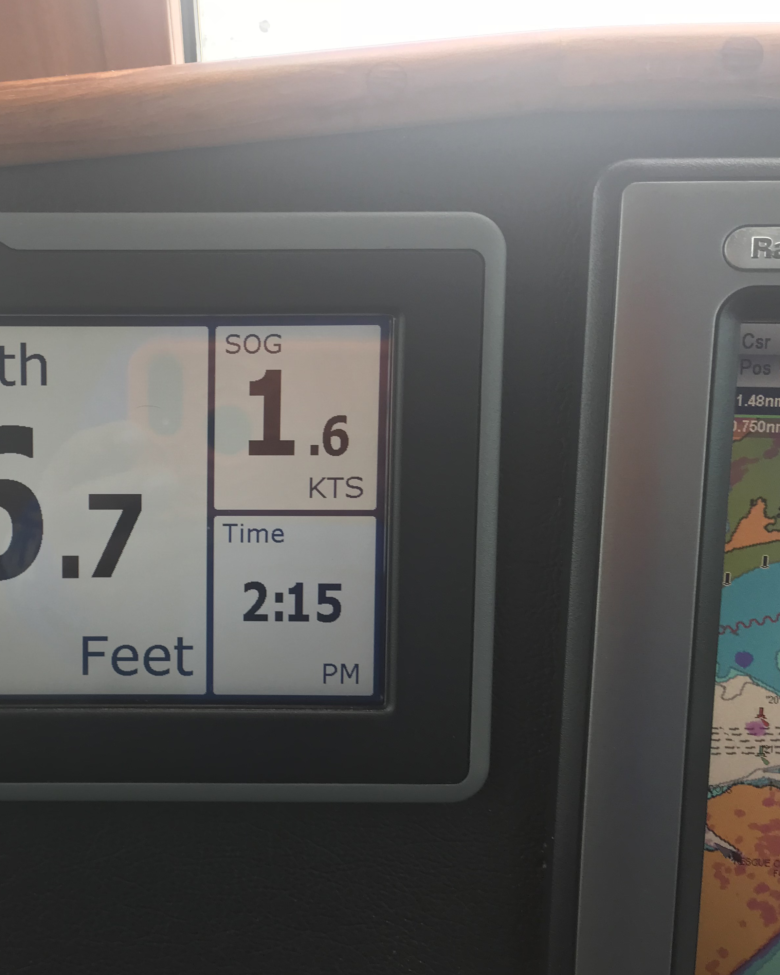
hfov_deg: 38.7
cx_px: 163
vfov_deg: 49.1
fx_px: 1068
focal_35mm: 37
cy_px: 488
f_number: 1.8
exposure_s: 1/153
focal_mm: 3.99
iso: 20
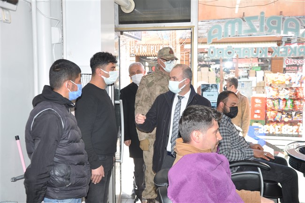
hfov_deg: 46.4
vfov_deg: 31.8
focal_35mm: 42
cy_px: 102
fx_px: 355
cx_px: 152
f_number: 4
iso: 250
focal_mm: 28
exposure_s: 1/60
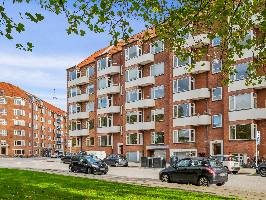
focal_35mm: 32
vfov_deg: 44.7
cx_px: 135
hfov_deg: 57.5
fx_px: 242
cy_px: 98
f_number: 6.3
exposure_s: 1/200
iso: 160
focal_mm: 28.5
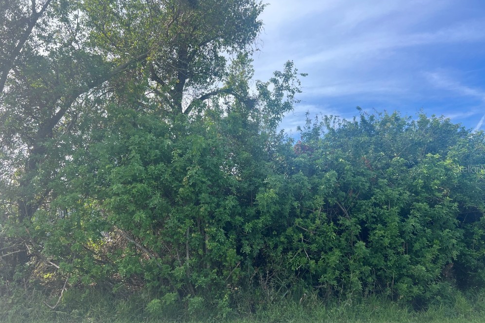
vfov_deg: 46.4
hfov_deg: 65.5
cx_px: 249
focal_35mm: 28
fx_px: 377
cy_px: 169
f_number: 1.5
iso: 50
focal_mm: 5.7
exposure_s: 1/1698
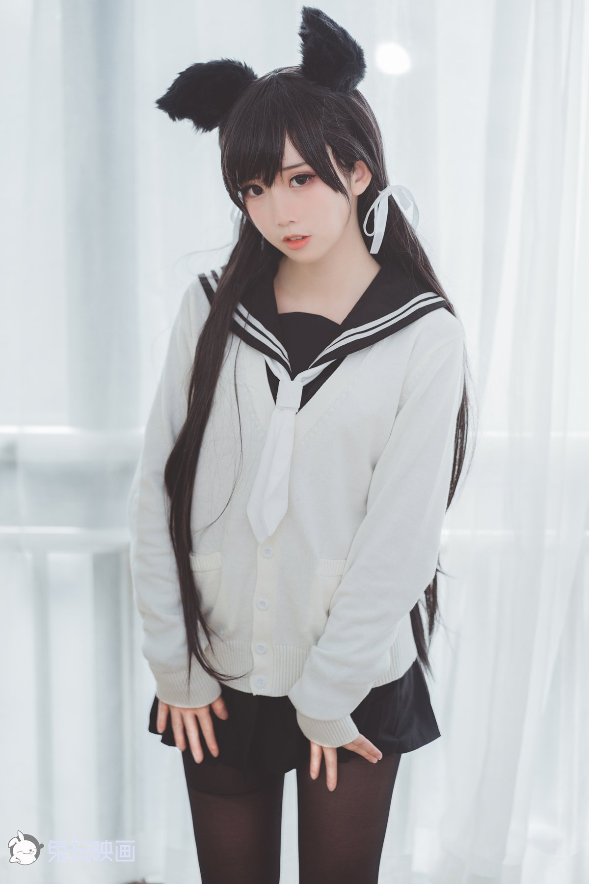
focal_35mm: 85
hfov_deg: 16.1
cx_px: 294
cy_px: 442
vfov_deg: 23.9
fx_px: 2086
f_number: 2.5
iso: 100
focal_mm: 85
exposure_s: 1/200
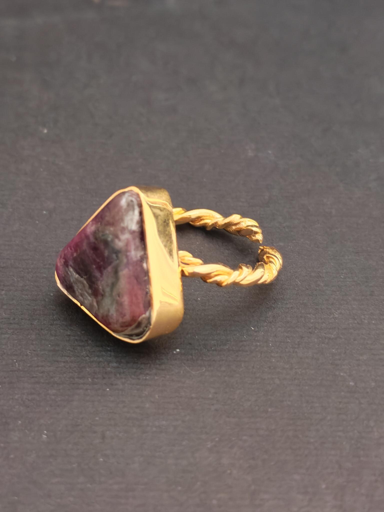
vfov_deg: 28.6
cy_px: 256
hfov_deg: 21.6
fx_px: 1006
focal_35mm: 68
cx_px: 192
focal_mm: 6.12
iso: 1600
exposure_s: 1/60
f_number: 1.9
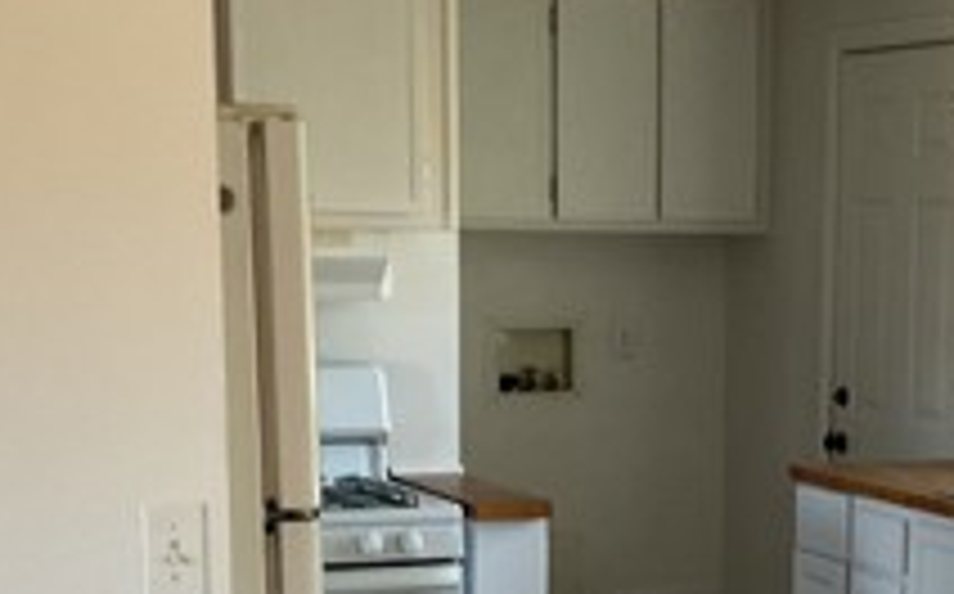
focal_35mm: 93
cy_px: 626
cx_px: 837
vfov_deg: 13.8
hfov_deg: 21.9
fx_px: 2415
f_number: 1.8
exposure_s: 1/60
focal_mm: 3
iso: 64
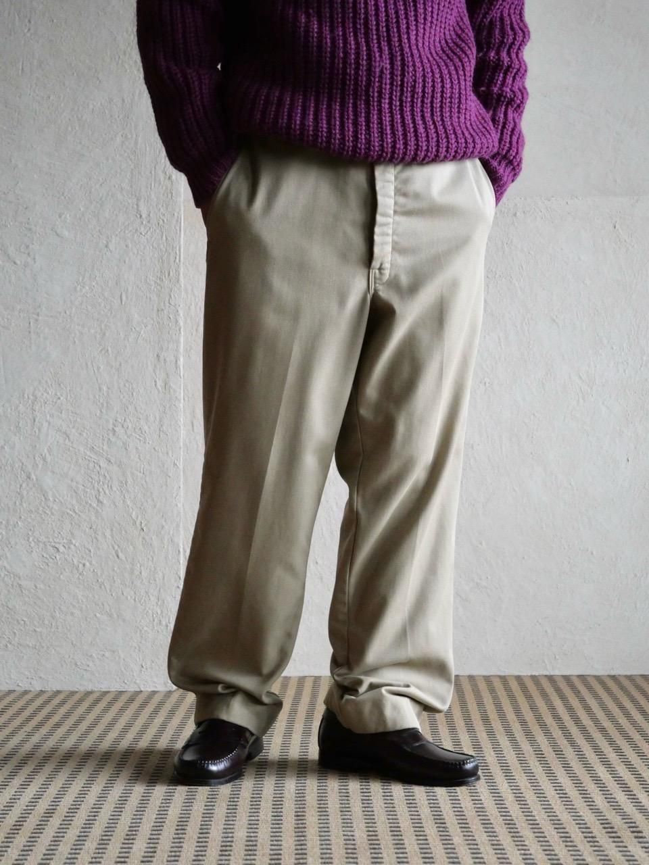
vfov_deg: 25.7
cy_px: 432
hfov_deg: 19.4
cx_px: 324
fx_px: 1900
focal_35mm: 76
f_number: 3.9
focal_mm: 38
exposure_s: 1/50
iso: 3200
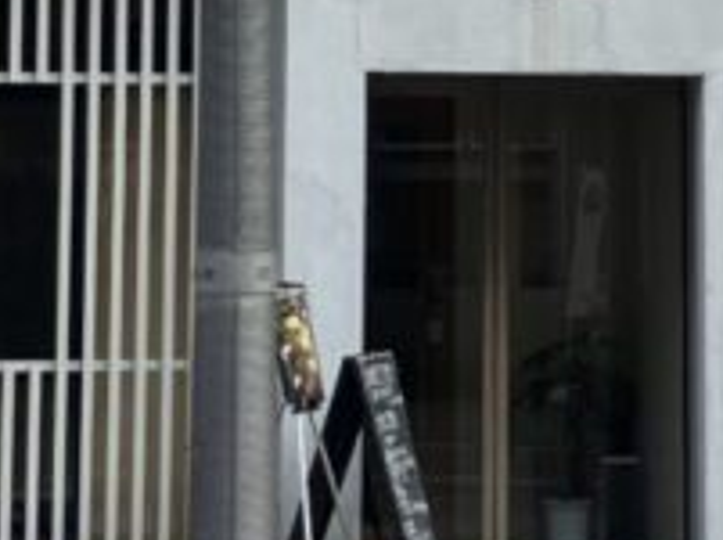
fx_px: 2981
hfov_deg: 13.8
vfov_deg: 10.2
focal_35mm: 143
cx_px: 558
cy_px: -45
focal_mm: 3.99
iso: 32
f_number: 1.8
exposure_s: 1/511
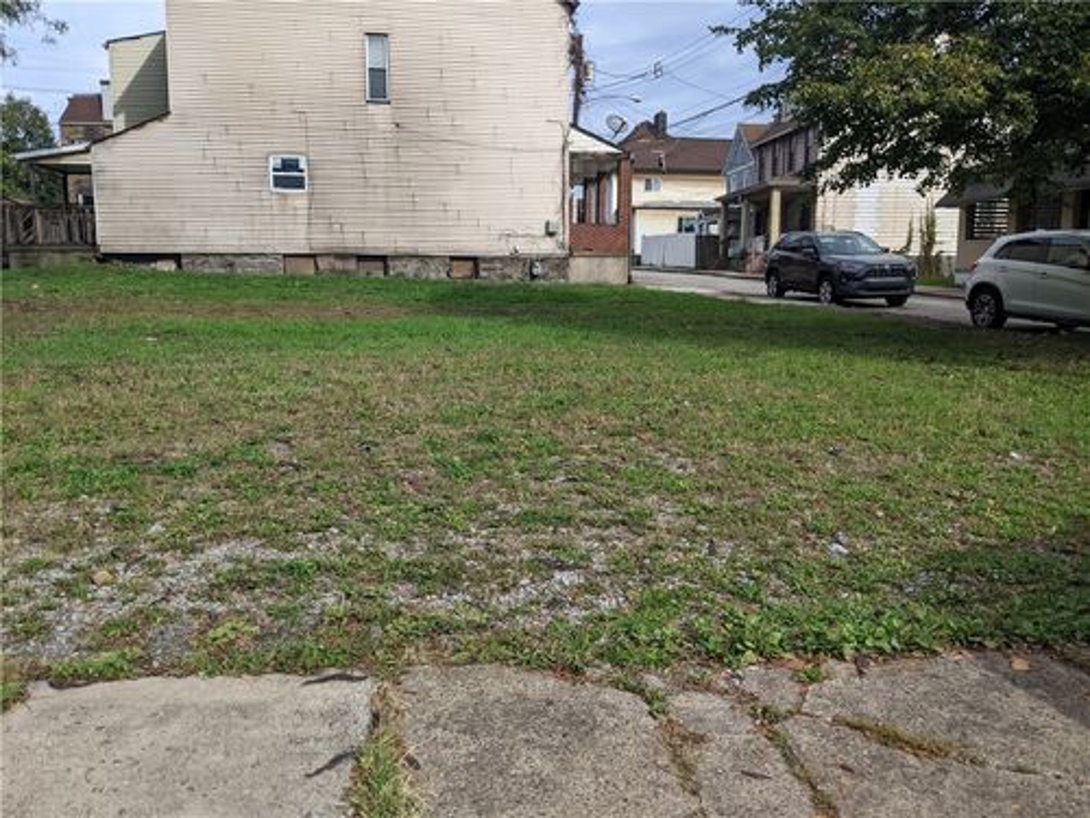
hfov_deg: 65.3
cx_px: 545
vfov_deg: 51.4
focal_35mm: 27
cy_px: 409
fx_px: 850
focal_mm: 4.44
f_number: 1.8
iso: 55
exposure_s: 1/2132
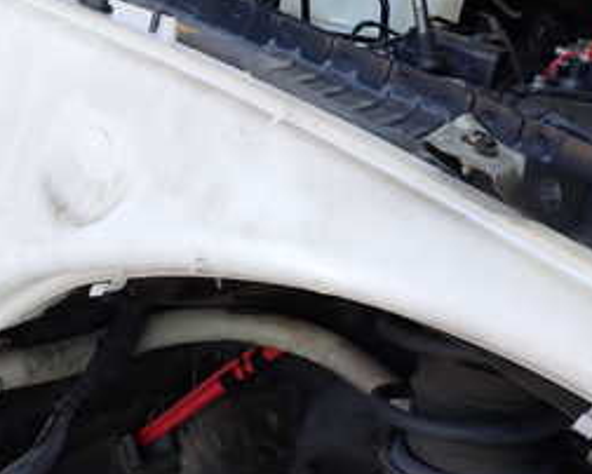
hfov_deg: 32.2
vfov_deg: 26.2
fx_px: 1017
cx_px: 193
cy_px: 279
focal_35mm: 58
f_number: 2.8
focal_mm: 4.5
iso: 100
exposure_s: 1/125
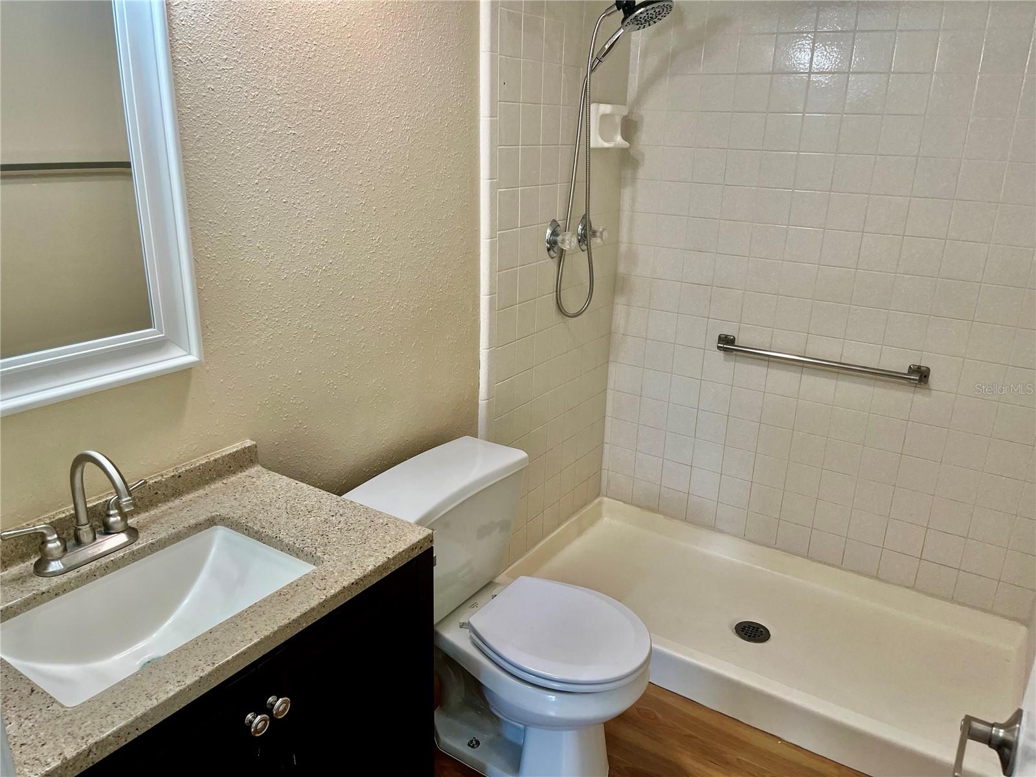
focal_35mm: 26
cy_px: 388
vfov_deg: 53.1
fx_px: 778
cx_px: 518
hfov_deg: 67.3
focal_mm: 5.1
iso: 64
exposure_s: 1/120
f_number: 1.6
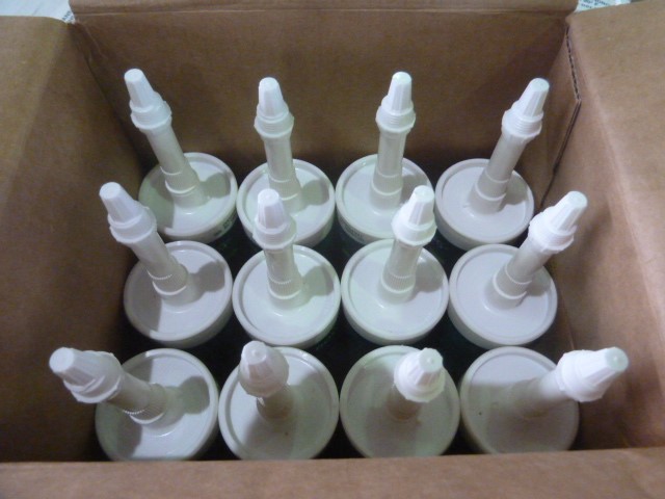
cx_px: 332
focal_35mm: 25
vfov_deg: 54.9
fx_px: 480
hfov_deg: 69.4
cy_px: 250
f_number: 3.3
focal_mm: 4.1
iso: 800
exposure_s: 1/50
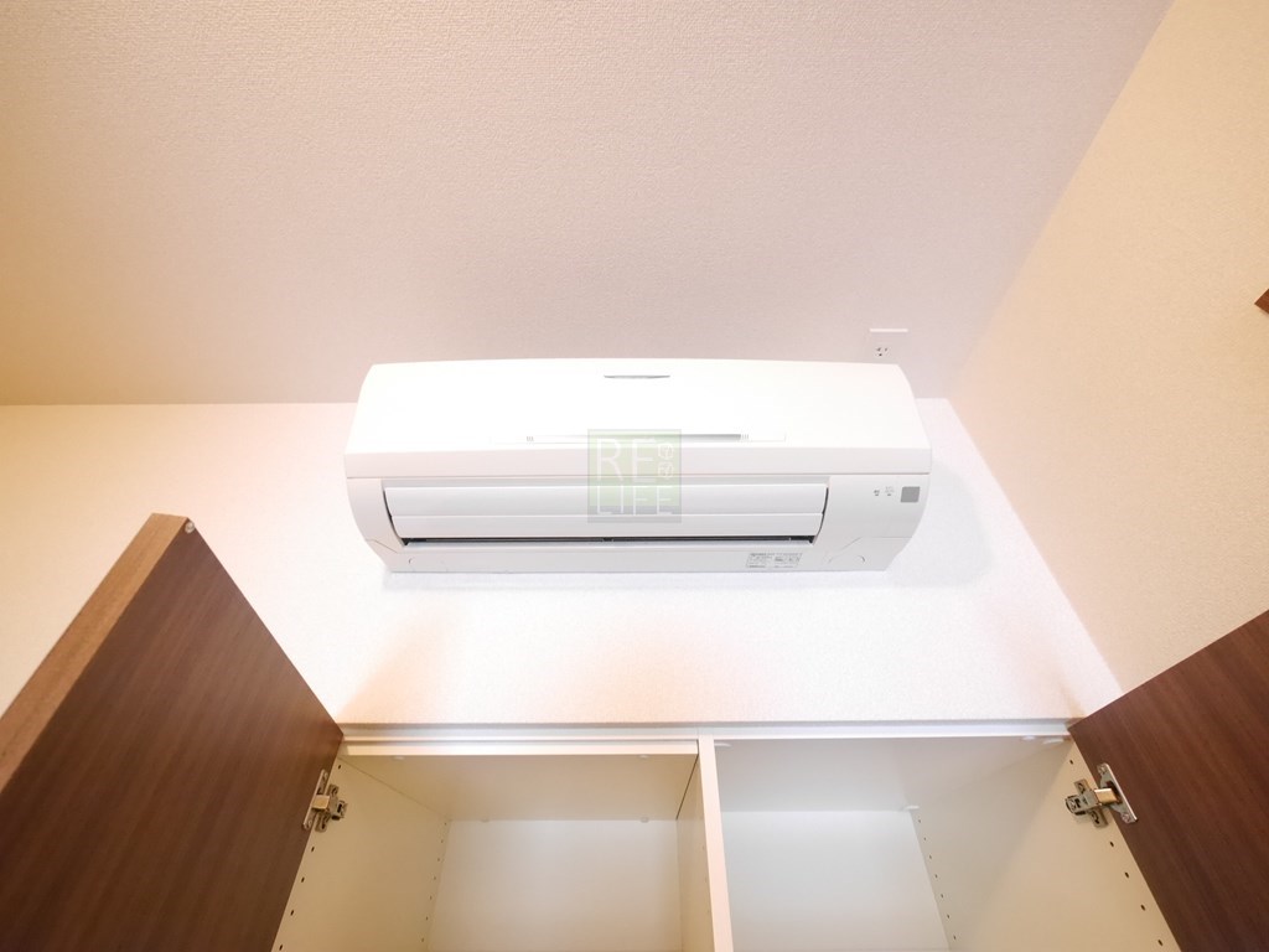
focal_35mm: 14
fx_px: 513
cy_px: 476
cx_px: 634
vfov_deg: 85.7
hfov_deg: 102.1
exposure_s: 1/30
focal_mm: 7
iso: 3200
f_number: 4.5
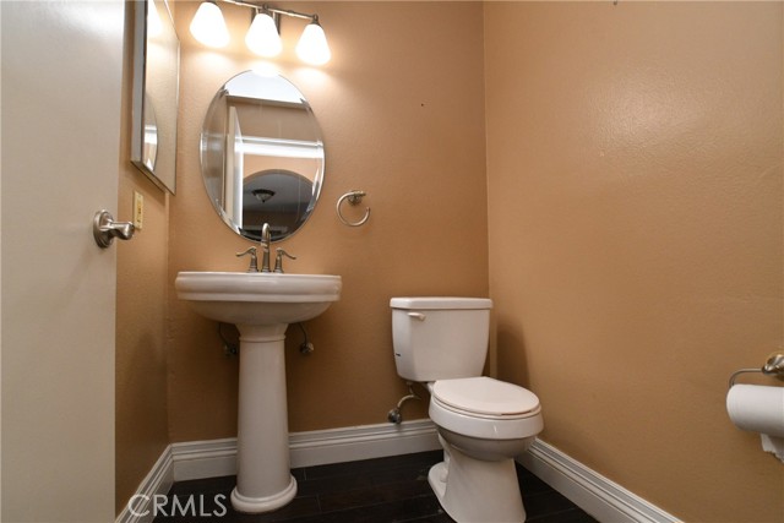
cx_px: 392
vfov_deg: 72.1
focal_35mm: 16
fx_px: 359
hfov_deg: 95.0
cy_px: 262
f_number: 7.1
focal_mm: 11
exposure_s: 1/60
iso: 800
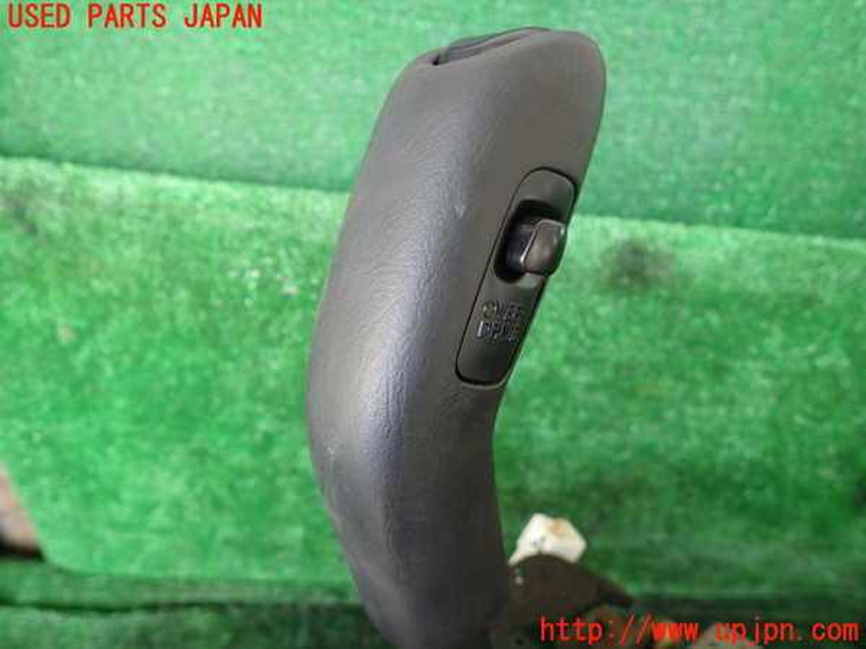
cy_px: 324
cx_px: 433
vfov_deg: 54.9
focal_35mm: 25
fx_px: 625
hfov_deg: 69.4
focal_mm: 4.5
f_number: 2
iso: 200
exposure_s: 1/60
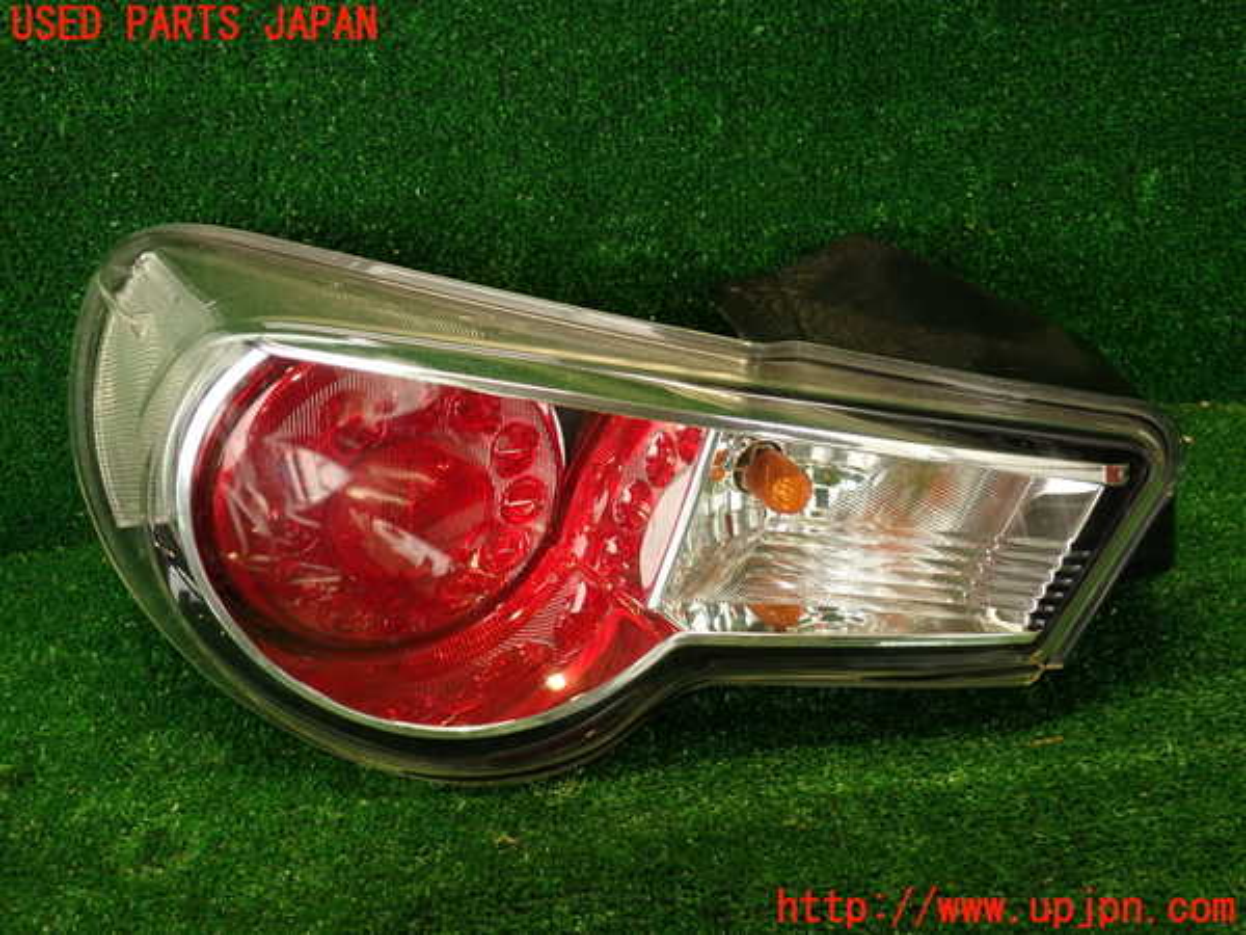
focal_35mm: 32
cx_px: 623
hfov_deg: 56.8
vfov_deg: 44.2
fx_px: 1152
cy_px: 468
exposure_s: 1/40
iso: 200
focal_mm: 5.79
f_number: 2.4
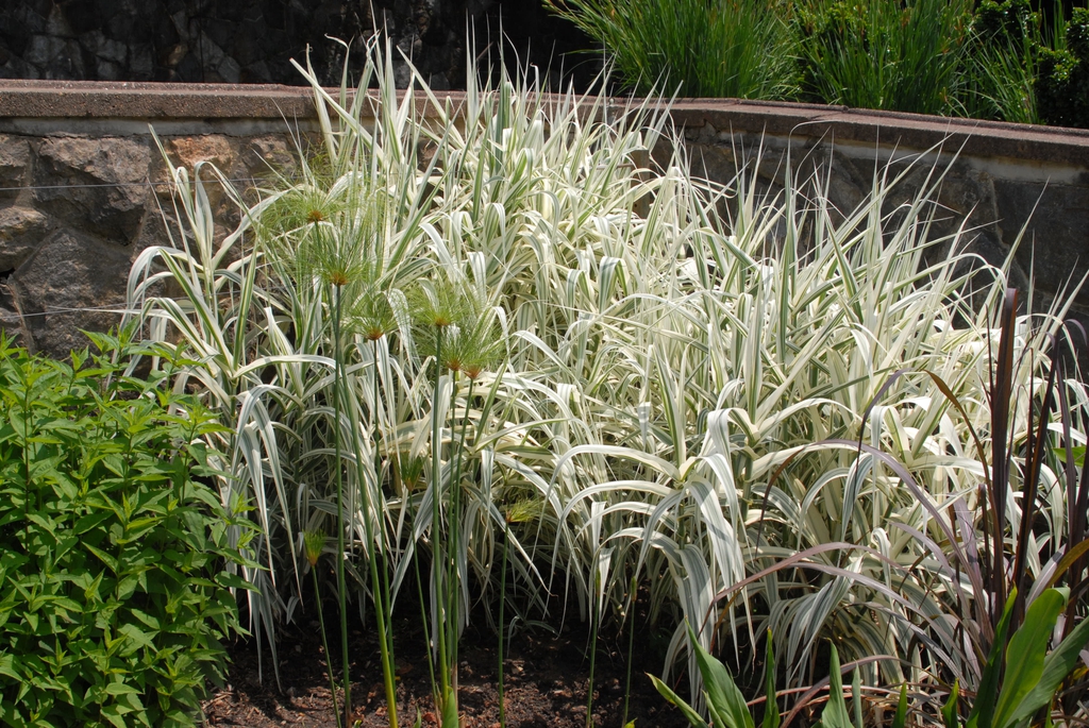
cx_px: 544
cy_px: 364
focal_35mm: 42
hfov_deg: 46.4
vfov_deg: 32.0
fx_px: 1272
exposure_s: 1/500
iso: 400
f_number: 11
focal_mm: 28
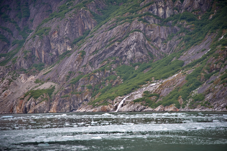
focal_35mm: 120
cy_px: 76
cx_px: 114
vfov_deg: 11.4
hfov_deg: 17.1
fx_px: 757
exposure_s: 1/250
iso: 180
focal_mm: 120
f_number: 4
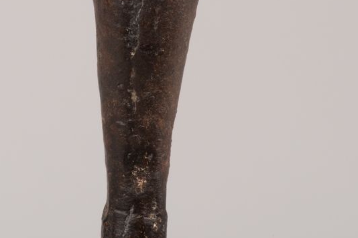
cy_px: -20
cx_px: 145
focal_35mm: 236
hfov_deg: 8.7
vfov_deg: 5.8
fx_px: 2347
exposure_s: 1/160
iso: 400
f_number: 22
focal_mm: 105
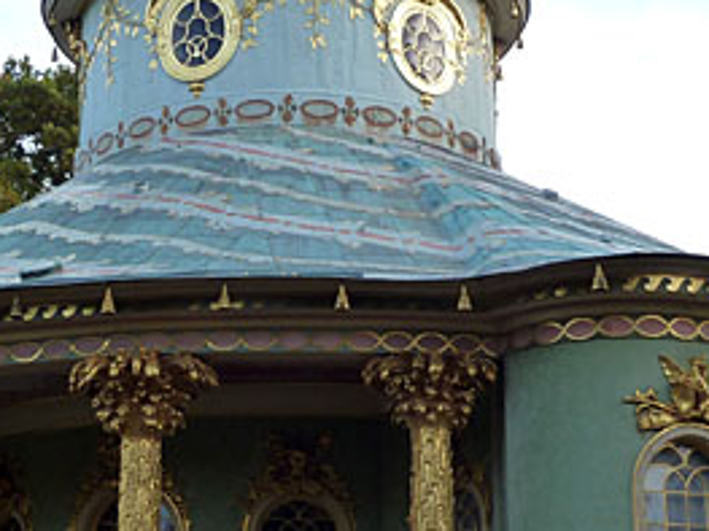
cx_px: 280
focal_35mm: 80
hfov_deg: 24.4
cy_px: 388
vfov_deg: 18.3
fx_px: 1638
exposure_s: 1/100
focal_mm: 5.7
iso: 125
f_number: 3.5
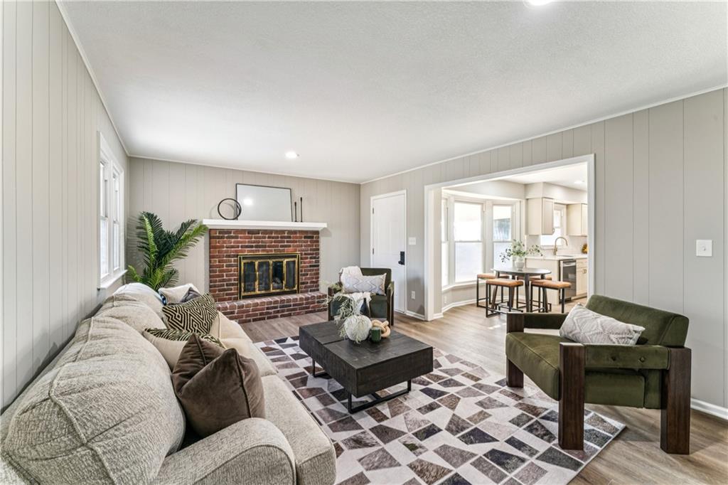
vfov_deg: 77.7
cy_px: 242
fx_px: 301
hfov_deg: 100.8
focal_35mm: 15
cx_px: 364
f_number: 13
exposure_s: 1/5
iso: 400
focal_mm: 14.9
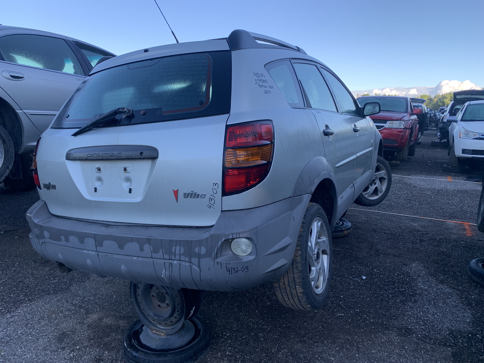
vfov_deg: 53.1
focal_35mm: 26
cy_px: 182
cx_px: 242
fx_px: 364
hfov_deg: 67.3
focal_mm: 4.25
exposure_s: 1/267
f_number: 1.8
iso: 25
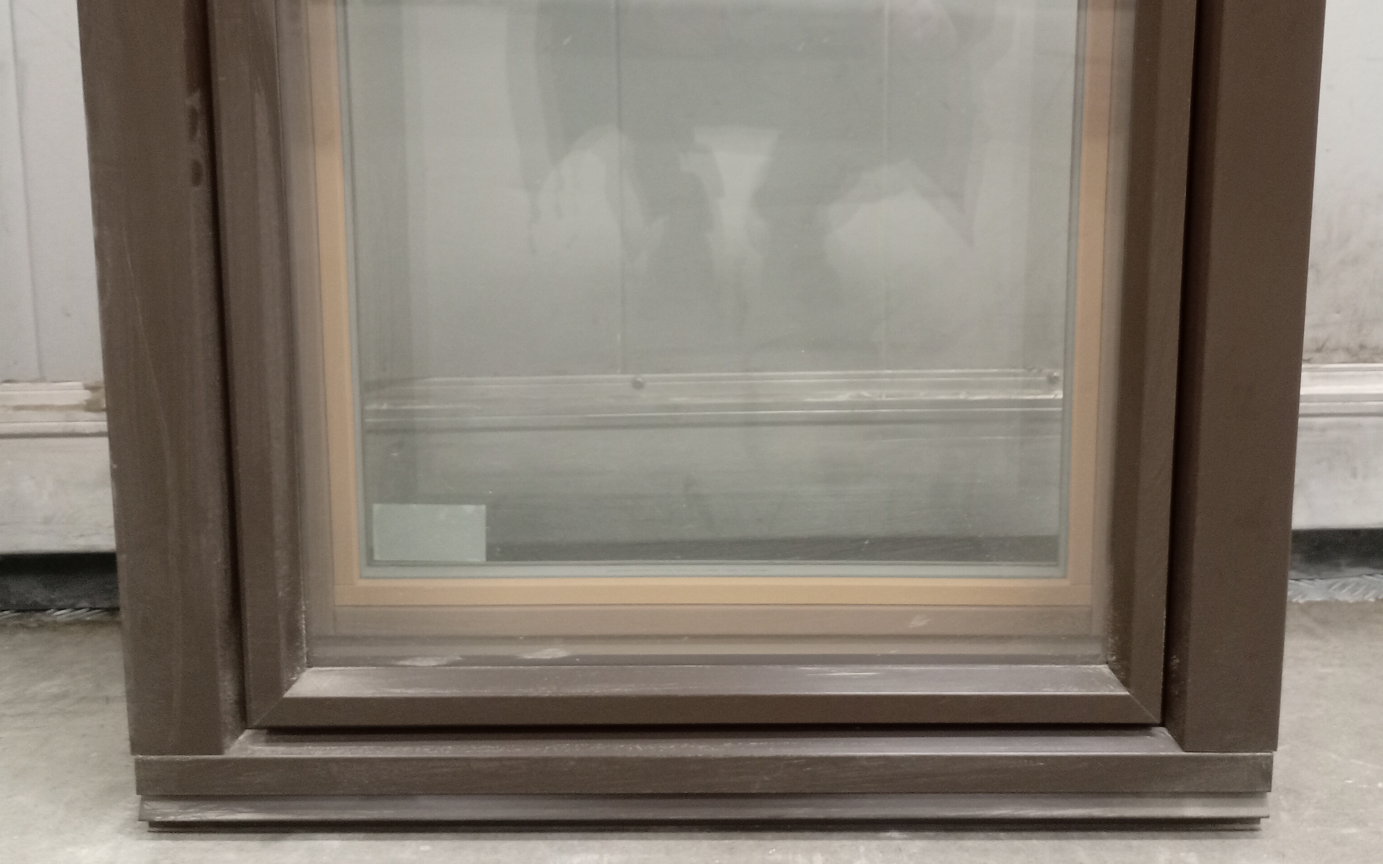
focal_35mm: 38
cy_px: 217
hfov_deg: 51.4
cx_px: 765
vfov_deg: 32.9
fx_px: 1432
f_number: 1.8
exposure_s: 1/16.7
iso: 1667
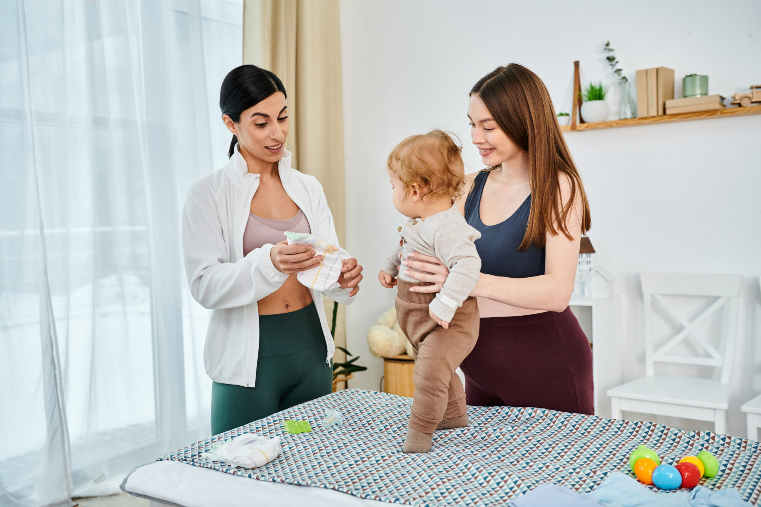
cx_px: 380
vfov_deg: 33.4
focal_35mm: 40
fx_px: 845
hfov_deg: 48.5
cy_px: 254
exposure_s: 1/160
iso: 250
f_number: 4
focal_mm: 40
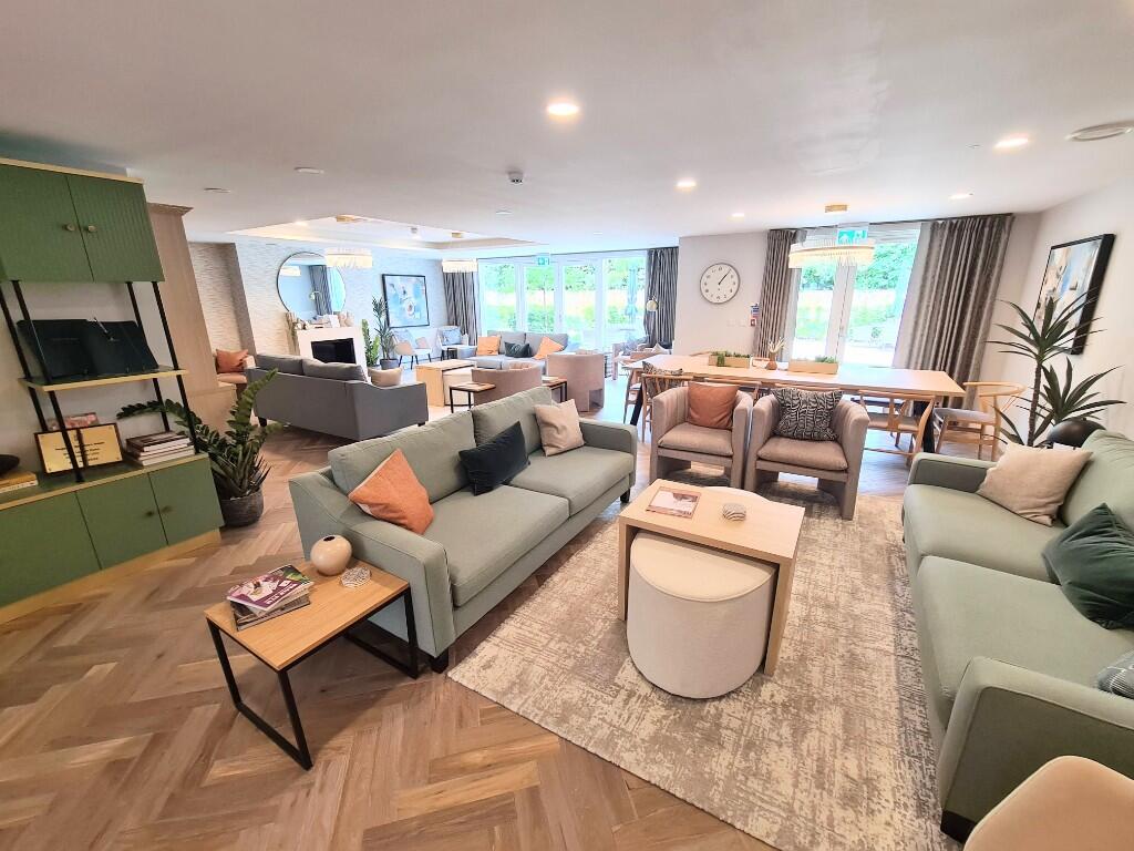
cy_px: 426
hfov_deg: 106.2
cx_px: 567
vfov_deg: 89.9
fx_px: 426
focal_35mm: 13
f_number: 2.2
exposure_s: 1/50
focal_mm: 2.2
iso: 100
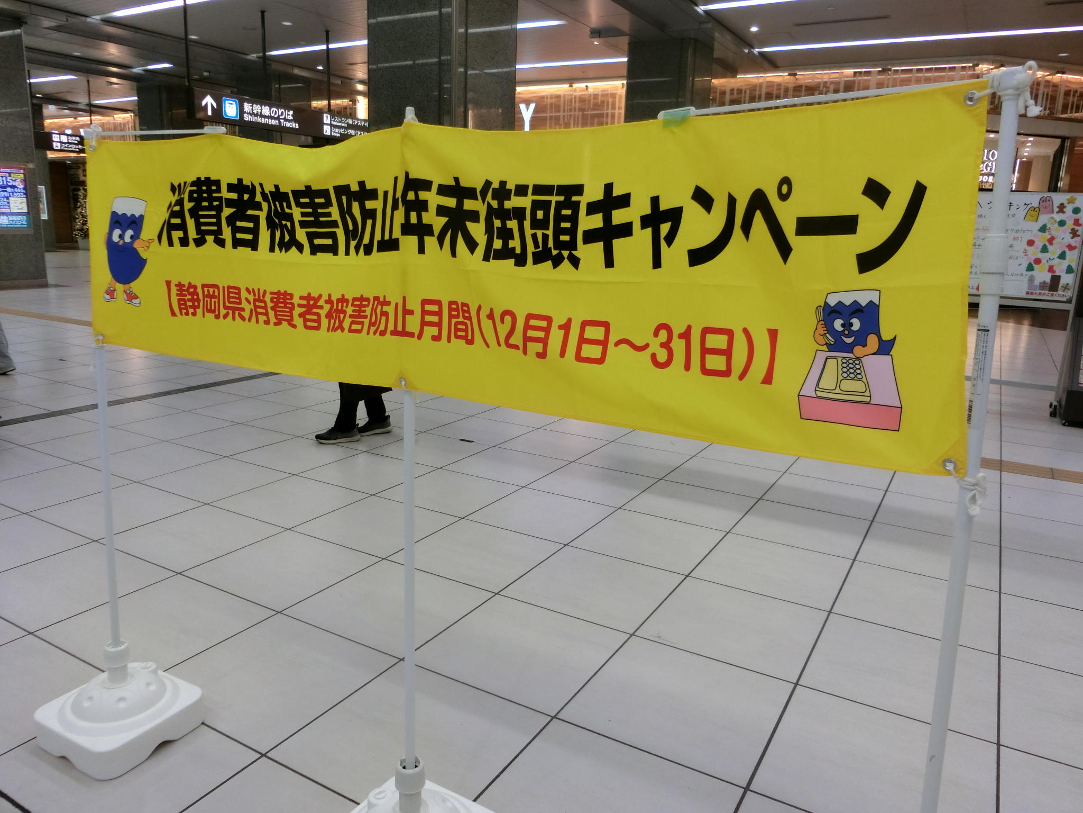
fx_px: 782
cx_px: 542
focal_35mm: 25
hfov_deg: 69.4
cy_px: 406
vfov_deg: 54.9
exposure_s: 1/125
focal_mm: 4.5
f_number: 3.5
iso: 160
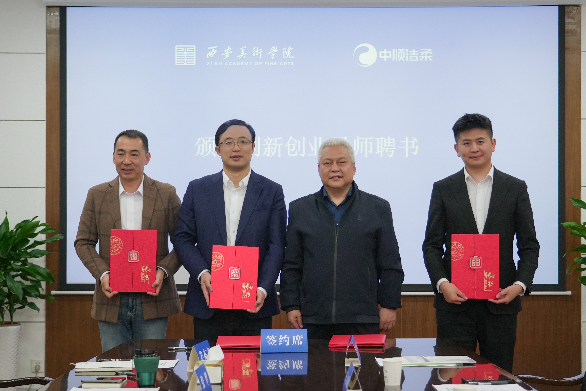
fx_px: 1188
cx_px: 293
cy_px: 196
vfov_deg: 18.7
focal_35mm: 73
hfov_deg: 27.7
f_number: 4
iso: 1000
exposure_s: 1/200
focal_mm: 49
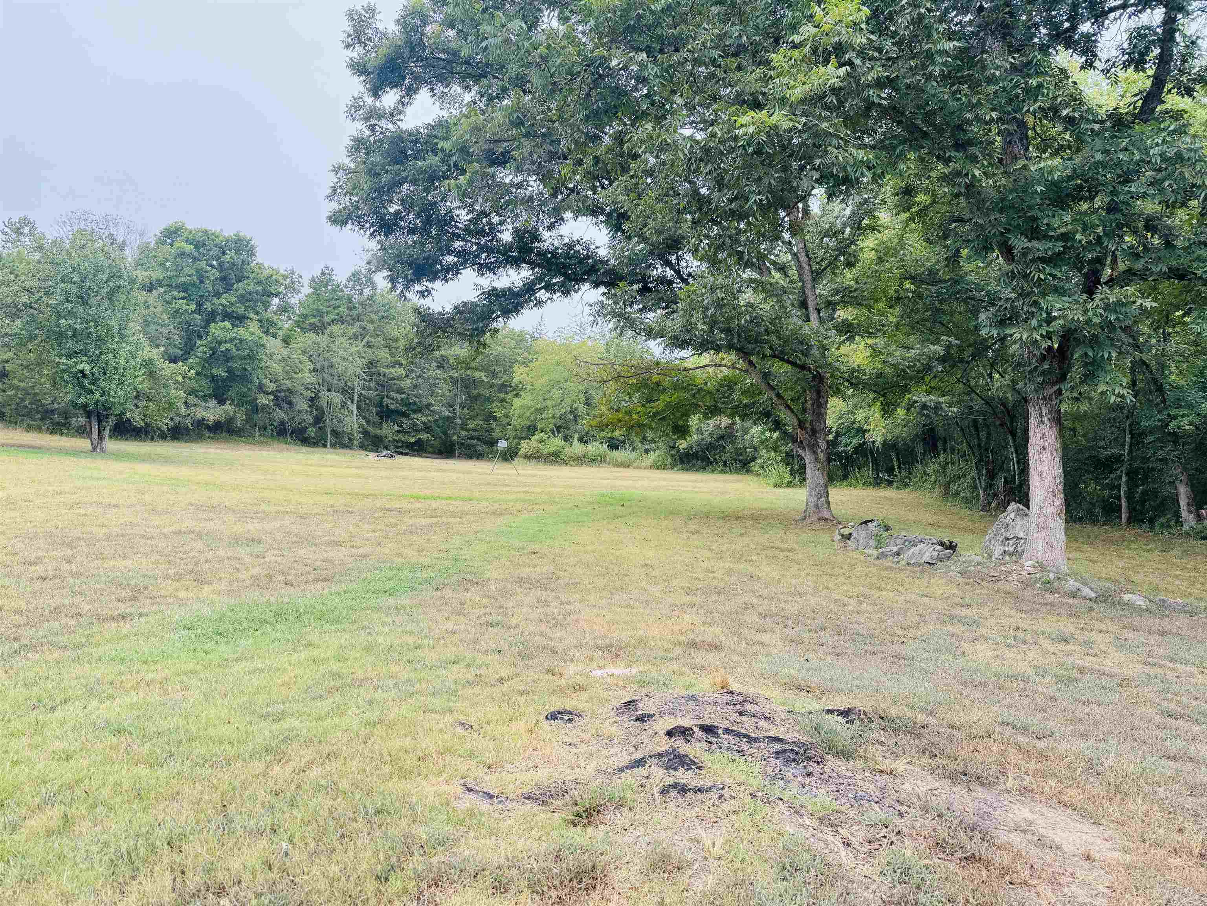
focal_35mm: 24
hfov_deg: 71.6
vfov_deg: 56.8
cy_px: 453
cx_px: 604
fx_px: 837
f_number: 1.78
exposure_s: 1/317
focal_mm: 6.76
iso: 80
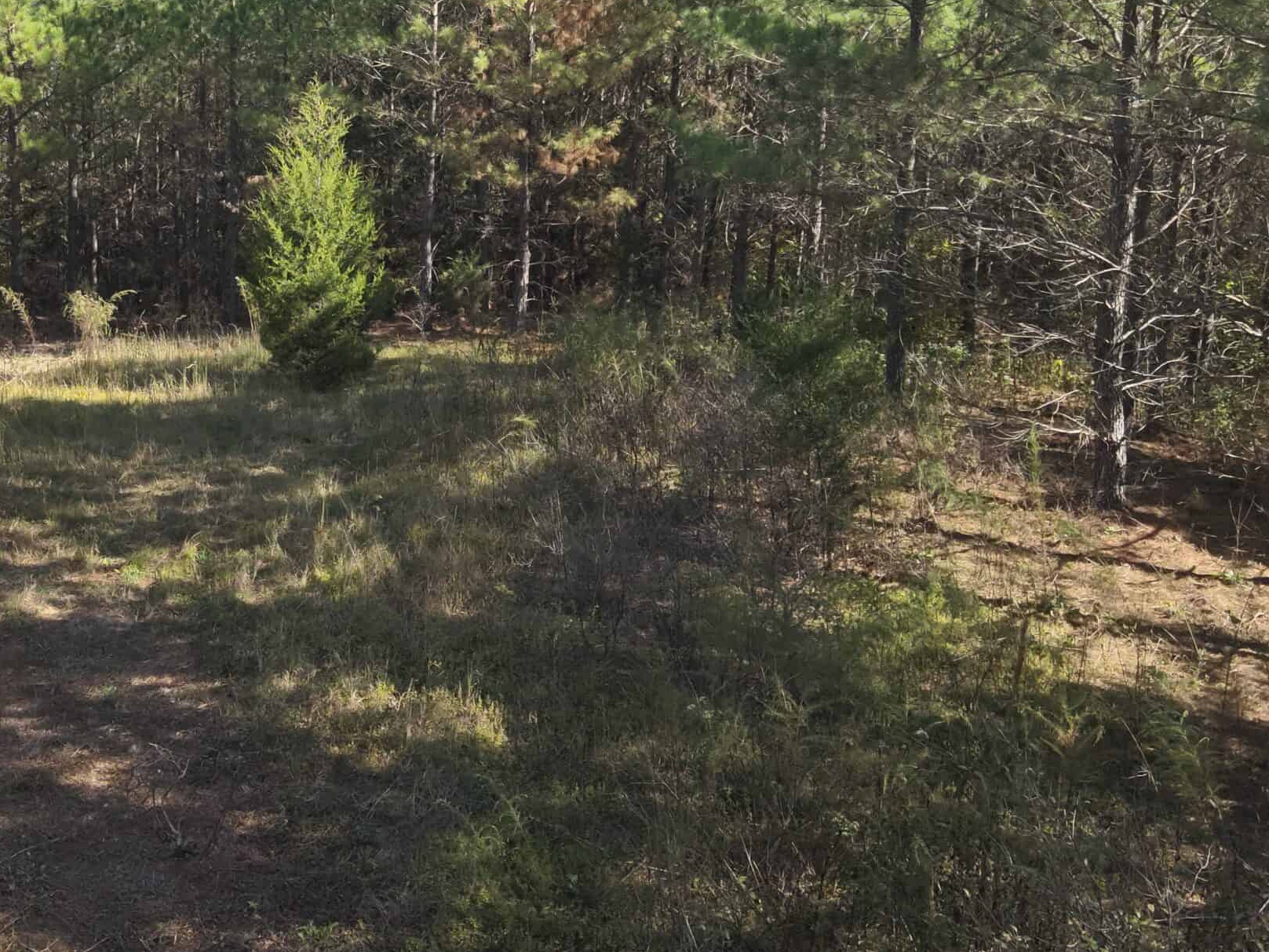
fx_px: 1393
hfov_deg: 47.8
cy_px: 371
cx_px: 376
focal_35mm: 38
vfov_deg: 37.5
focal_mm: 4.4
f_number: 2.8
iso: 110
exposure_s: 1/500
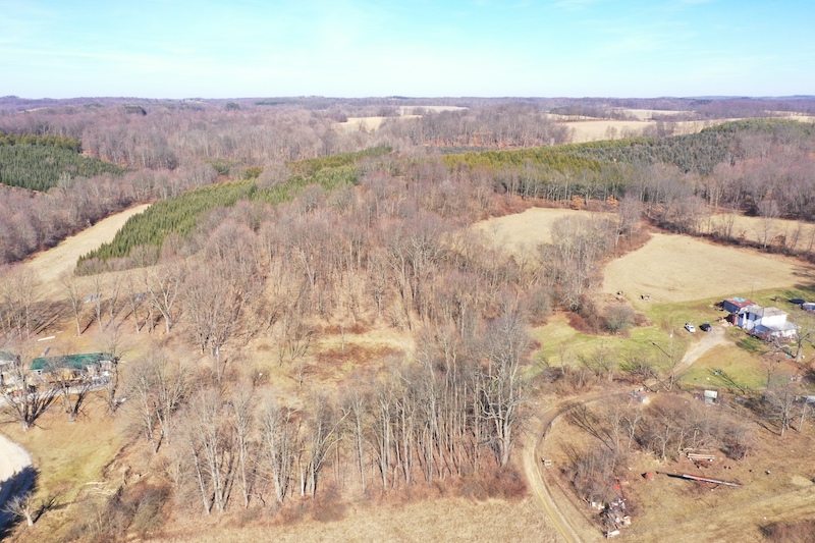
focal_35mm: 28
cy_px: 272
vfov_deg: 46.4
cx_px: 408
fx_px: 634
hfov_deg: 65.5
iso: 100
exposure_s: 1/60
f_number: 11
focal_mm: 10.26
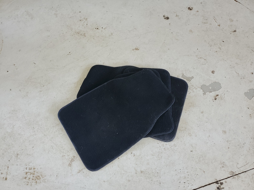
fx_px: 191
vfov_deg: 53.1
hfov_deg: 67.3
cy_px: 95
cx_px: 127
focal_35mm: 26
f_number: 1.5
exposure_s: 1/60.2
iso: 65
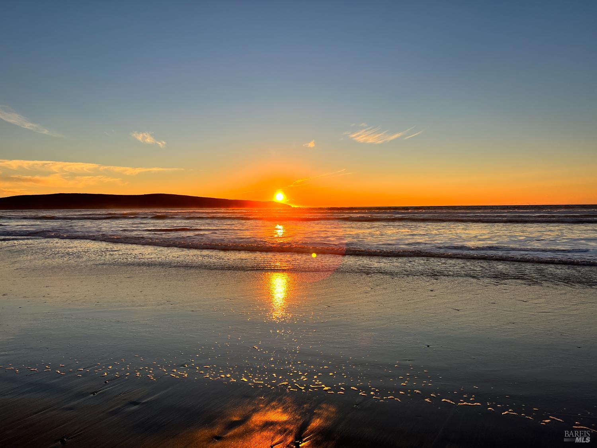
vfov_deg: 53.1
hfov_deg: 67.3
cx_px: 298
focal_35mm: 26
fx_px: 448
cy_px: 224
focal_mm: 5.7
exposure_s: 1/3077
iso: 50
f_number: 1.5
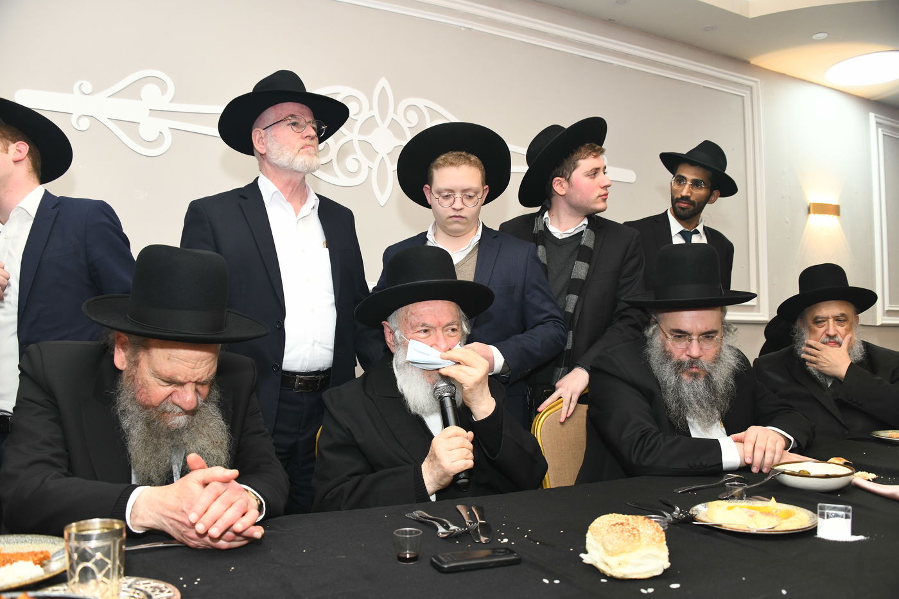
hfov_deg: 65.5
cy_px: 300
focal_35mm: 28
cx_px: 450
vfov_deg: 46.4
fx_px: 699
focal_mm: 28
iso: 1250
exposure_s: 1/125
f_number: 5.6
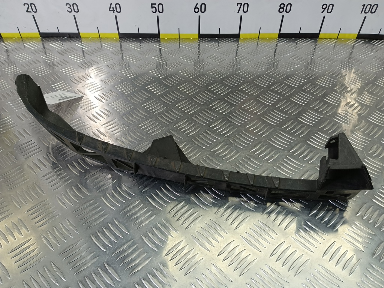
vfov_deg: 58.9
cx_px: 192
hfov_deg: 73.9
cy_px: 144
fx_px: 255
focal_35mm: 23
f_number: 1.6
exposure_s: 1/50
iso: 90
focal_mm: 4.11
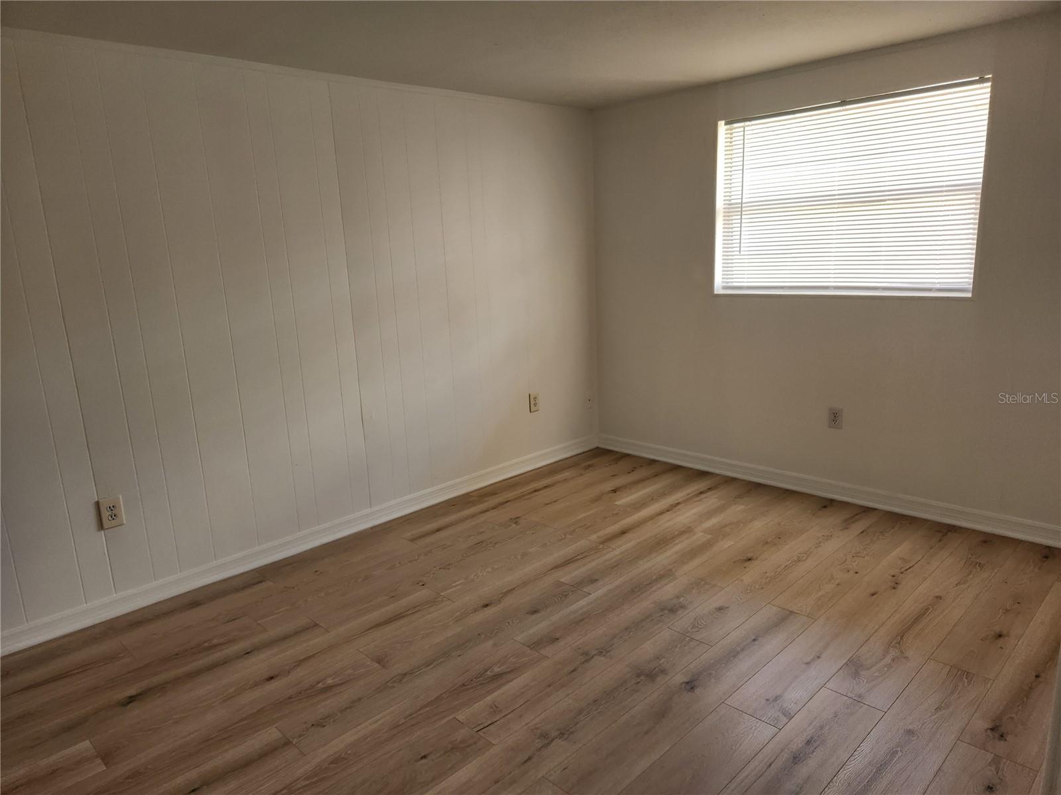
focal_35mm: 23
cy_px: 398
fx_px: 705
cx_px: 530
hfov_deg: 73.9
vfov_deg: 58.9
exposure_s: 1/180
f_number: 1.8
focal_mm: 5.4
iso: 125
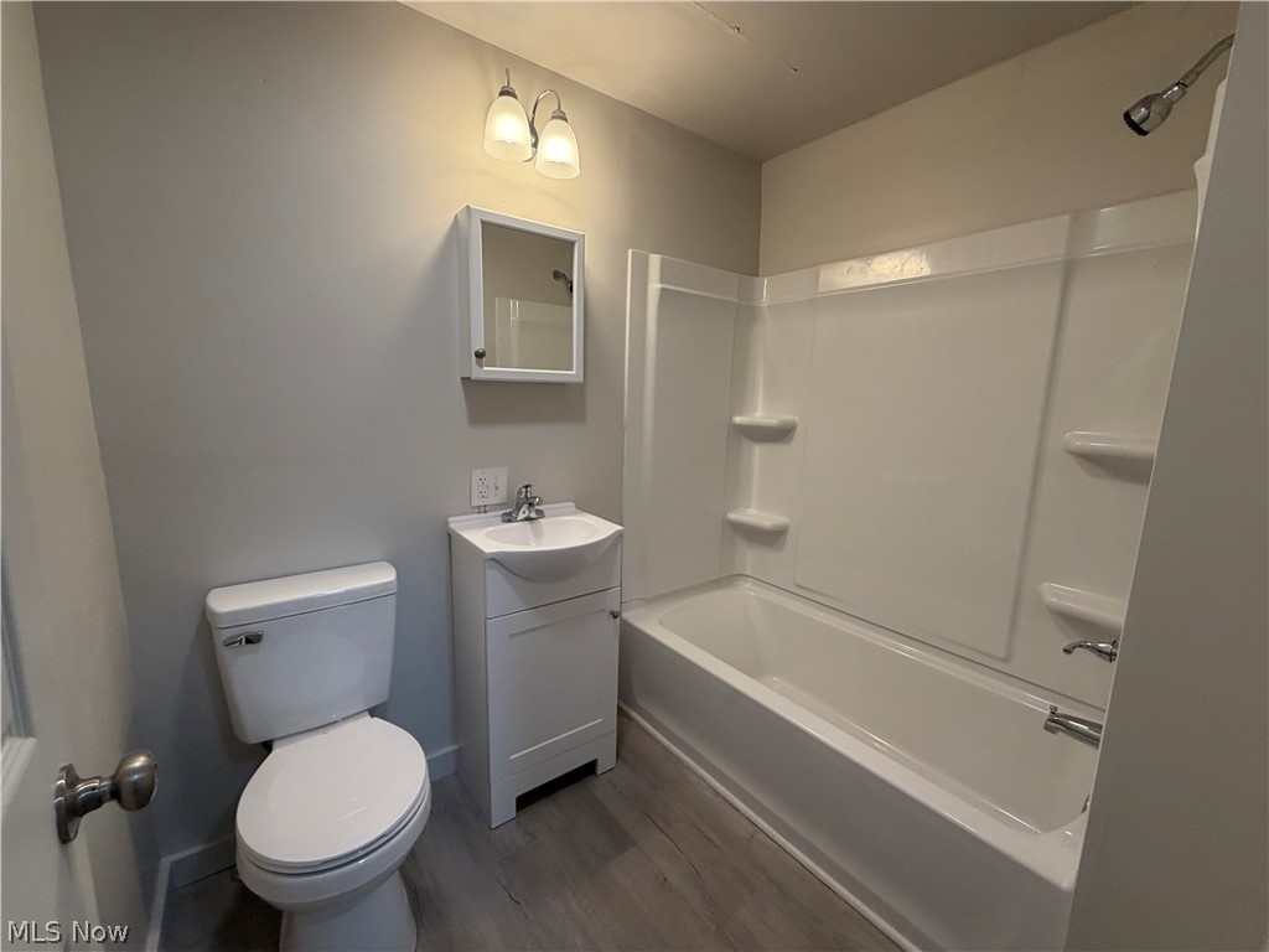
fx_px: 513
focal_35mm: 14
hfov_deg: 102.1
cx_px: 634
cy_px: 476
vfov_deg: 85.7
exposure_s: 1/120
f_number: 2.2
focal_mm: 2.22
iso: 160
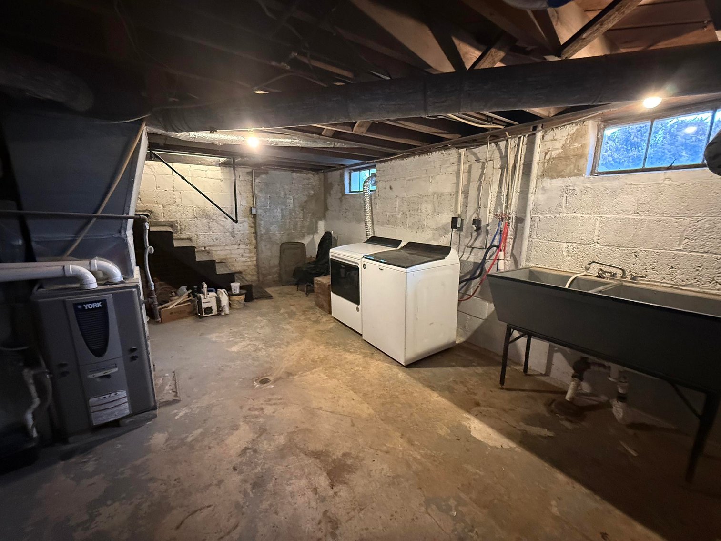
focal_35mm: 14
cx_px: 360
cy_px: 270
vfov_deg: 85.7
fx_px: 292
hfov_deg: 102.1
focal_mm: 2.22
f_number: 2.2
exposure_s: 1/40
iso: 1000
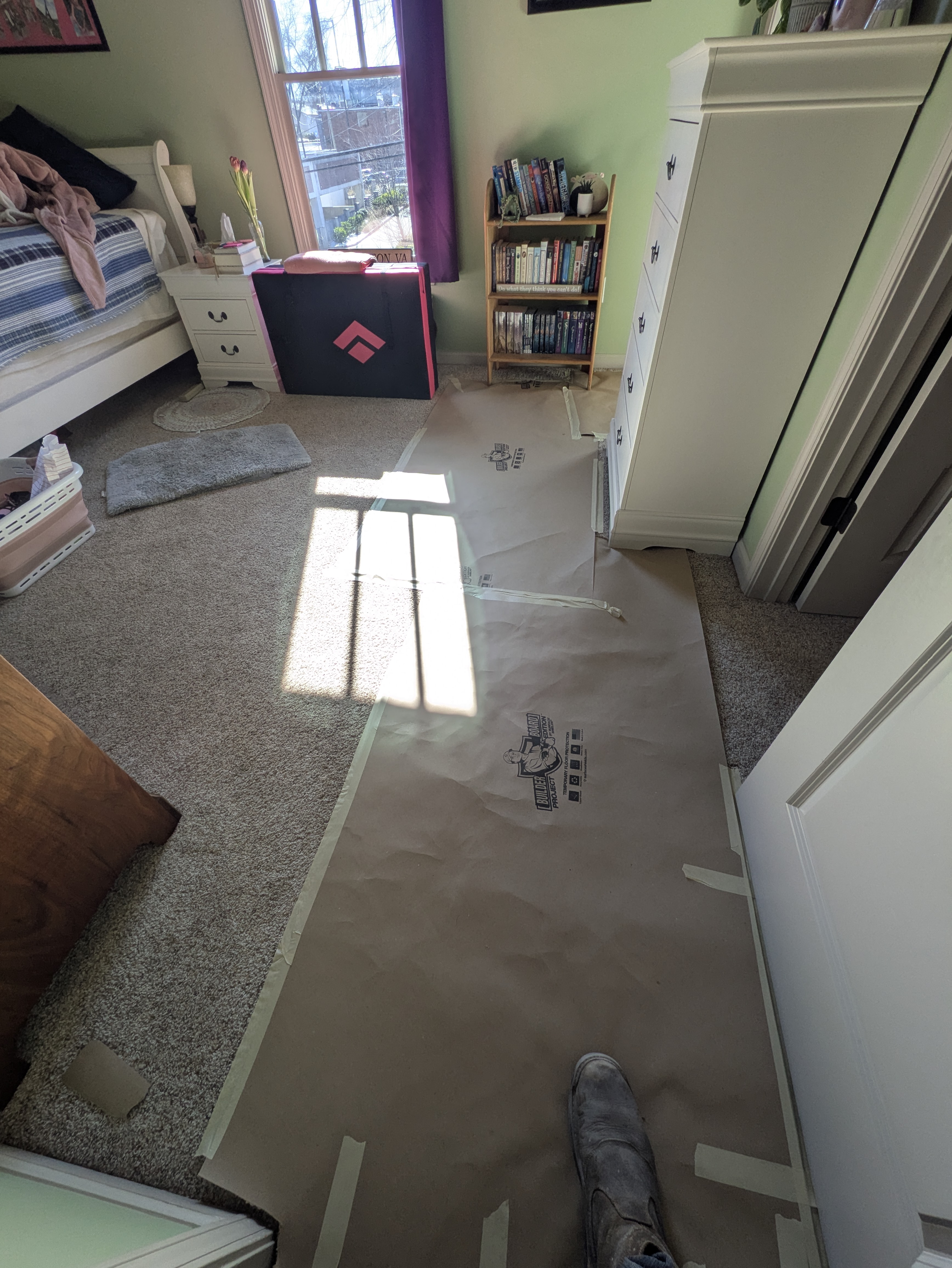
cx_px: 476
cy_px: 634
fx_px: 513
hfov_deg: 85.7
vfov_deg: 102.0
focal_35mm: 14
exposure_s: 1/251
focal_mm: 1.83
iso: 49
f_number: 2.2
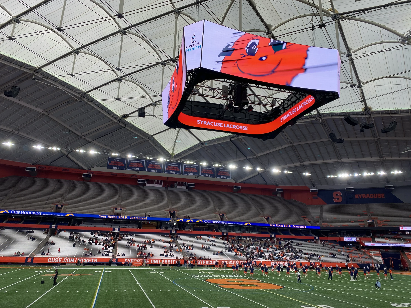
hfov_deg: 67.3
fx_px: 309
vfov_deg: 53.1
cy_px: 154
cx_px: 206
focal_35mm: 26
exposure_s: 1/387
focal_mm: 4.25
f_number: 1.8
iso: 32
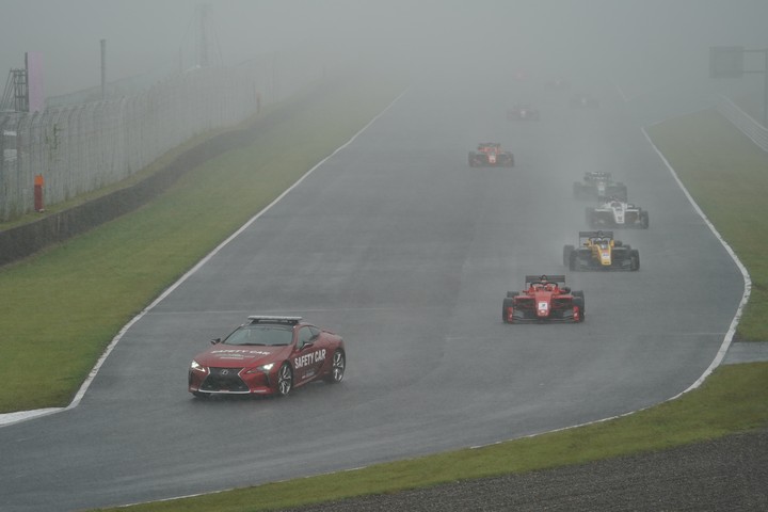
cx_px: 384
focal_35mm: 300
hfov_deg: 6.9
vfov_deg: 4.6
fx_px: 6399
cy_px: 256
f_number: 8
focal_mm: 300
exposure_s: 1/400
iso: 400
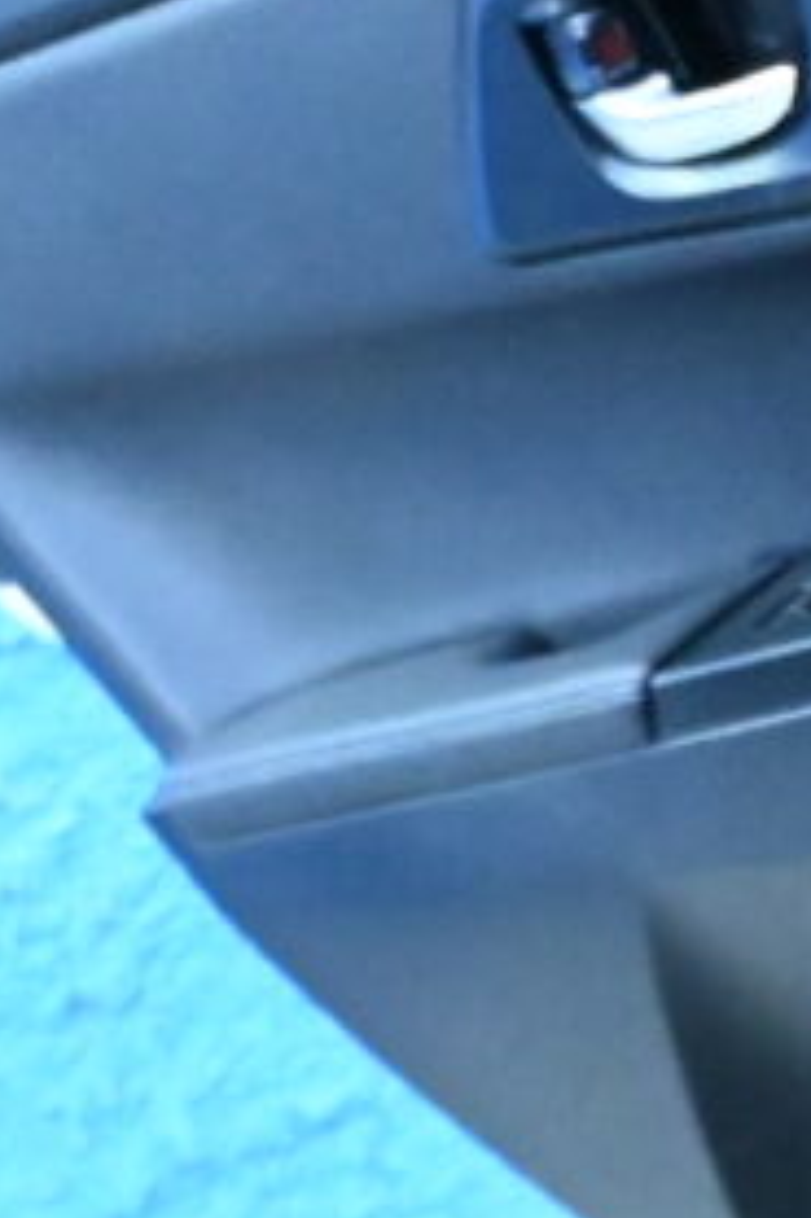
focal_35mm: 226
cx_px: 1666
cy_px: 2351
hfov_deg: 5.9
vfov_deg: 8.7
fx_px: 7632
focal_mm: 24.5
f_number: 4
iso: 8000
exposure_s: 1/320
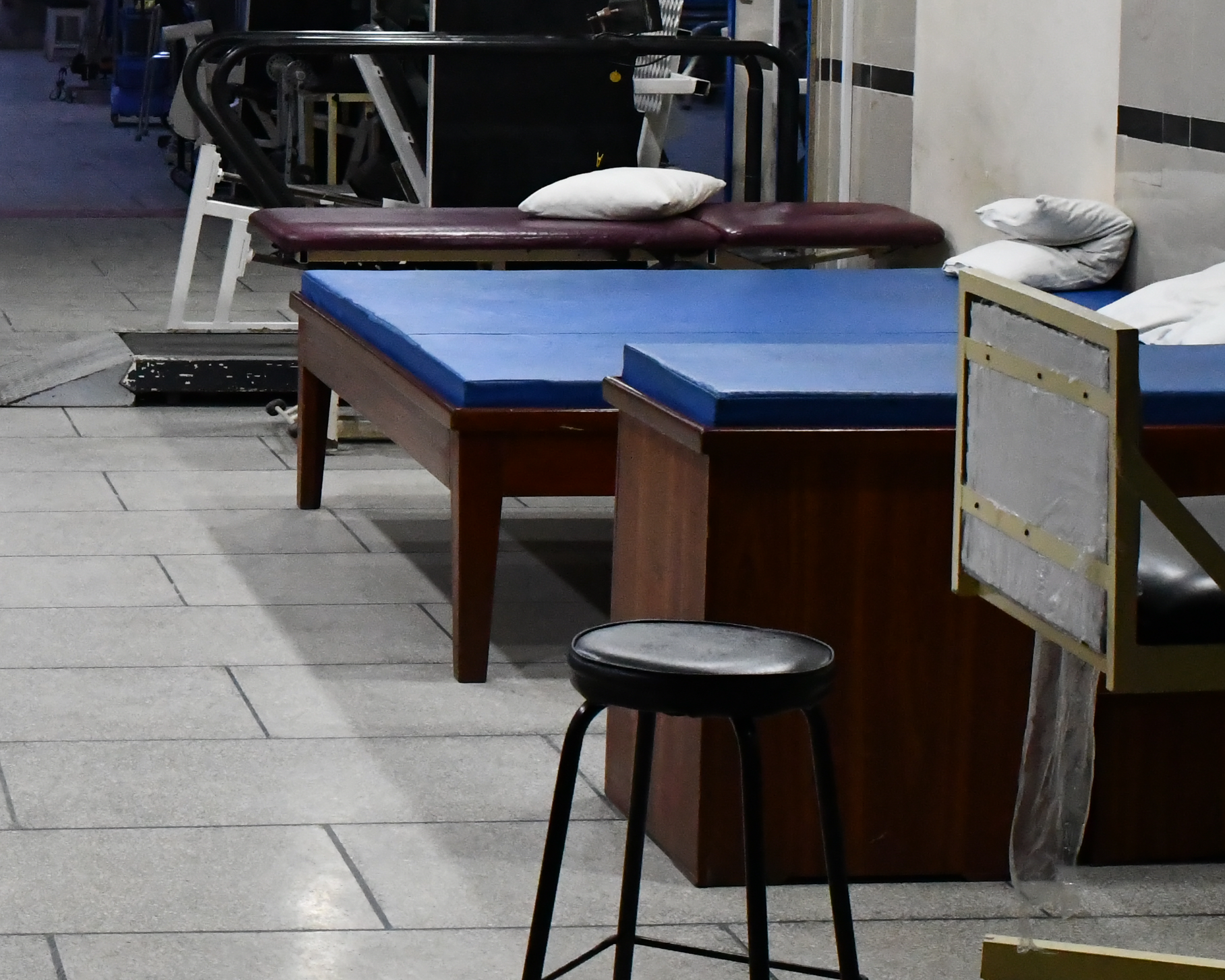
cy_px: 161
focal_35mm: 99
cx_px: -92
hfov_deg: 18.7
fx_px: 3589
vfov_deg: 15.4
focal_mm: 32
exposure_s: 1/200
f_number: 7.1
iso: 6400
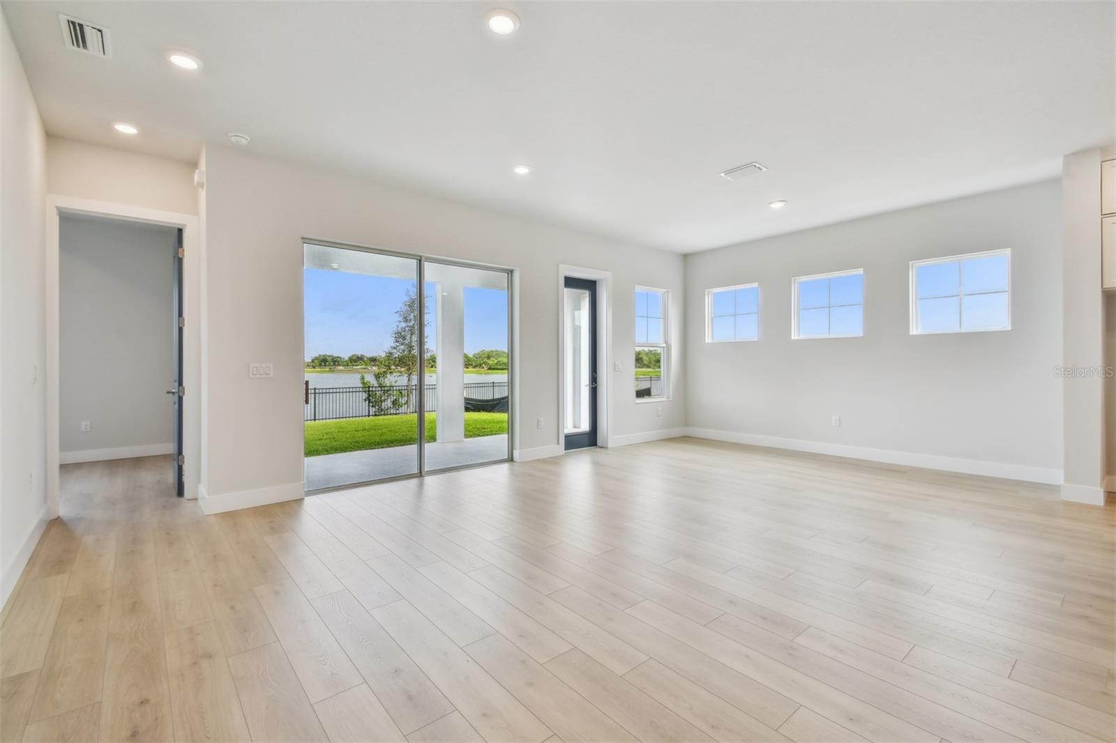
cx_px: 558
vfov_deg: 77.3
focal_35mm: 15
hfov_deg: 100.4
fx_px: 465
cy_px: 372
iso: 100
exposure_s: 1/200
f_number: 7.1
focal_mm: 10
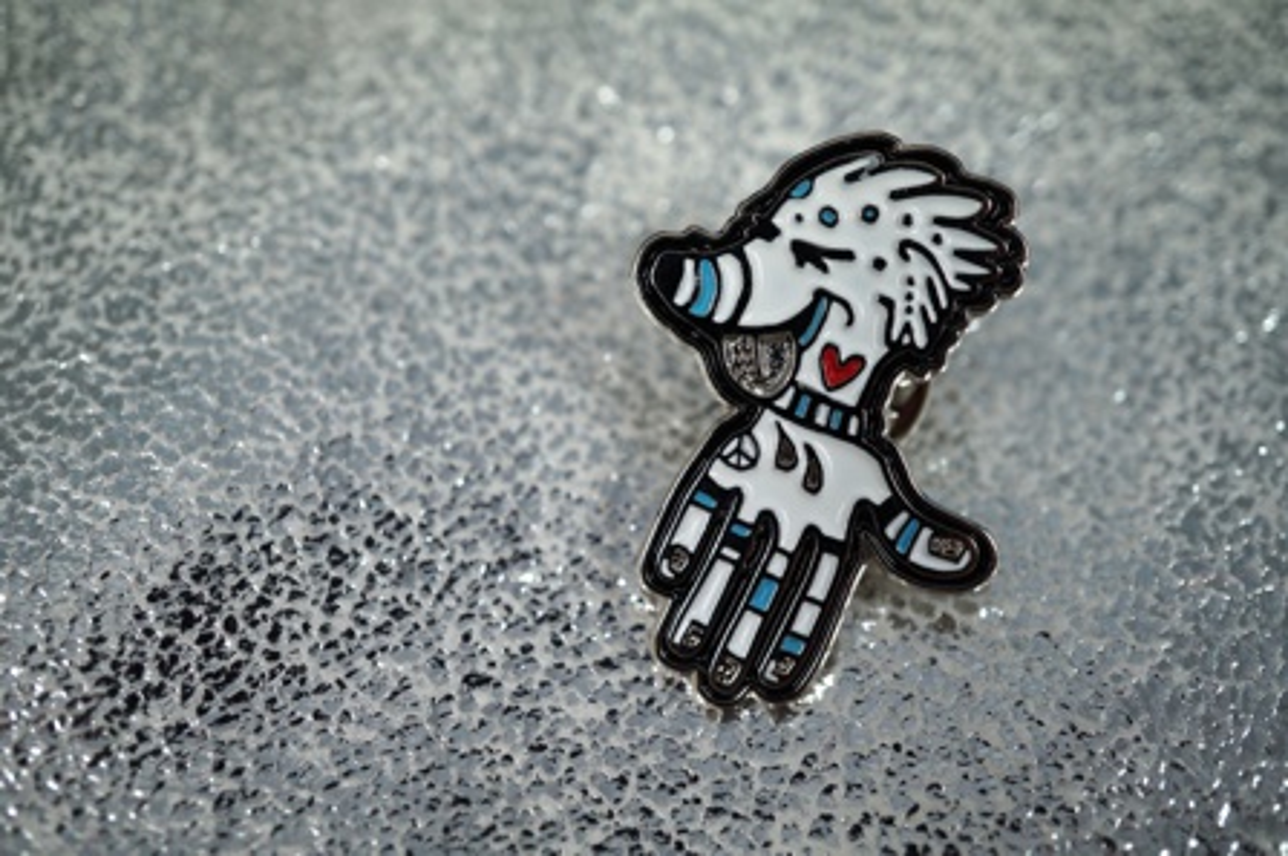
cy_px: 428
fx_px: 1608
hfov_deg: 43.6
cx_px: 644
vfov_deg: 29.8
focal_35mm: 45
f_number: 7.1
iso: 200
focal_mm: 30
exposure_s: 1/320
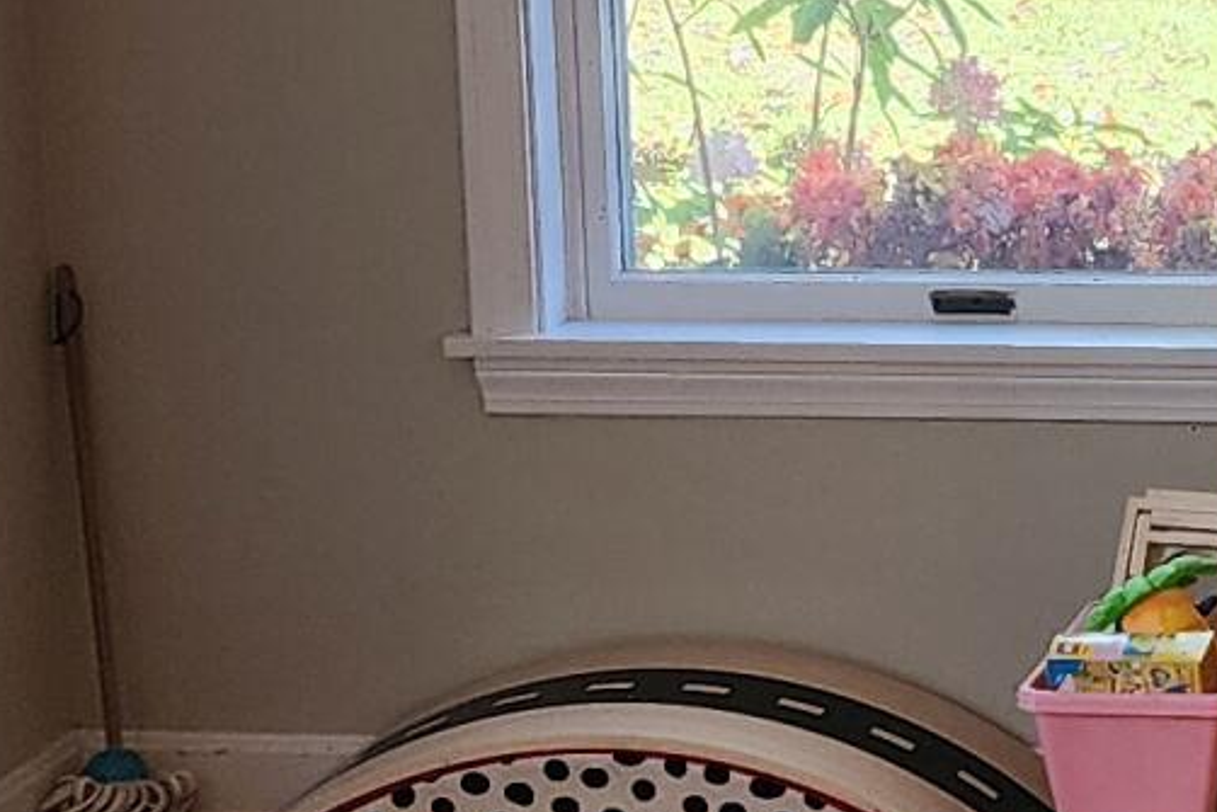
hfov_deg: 13.5
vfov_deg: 9.5
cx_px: 1821
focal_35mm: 143
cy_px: -32
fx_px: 4835
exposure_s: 1/120
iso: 160
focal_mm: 6.4
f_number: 1.8
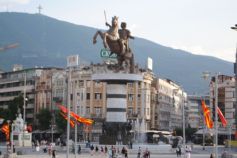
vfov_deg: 16.5
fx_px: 543
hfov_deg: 24.6
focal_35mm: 82
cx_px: 118
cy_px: 79
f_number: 6.3
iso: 100
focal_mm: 55
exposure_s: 1/160
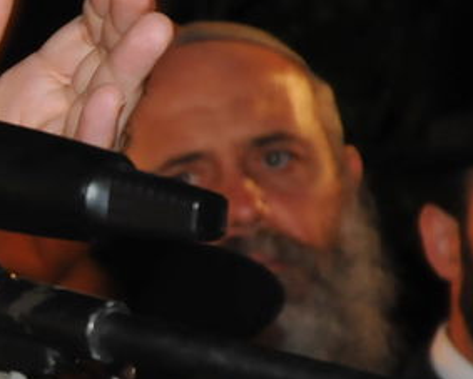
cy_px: 134
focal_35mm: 389
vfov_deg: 4.0
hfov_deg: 4.9
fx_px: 5451
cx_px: -548
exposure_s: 1/60
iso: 800
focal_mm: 56
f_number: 7.1
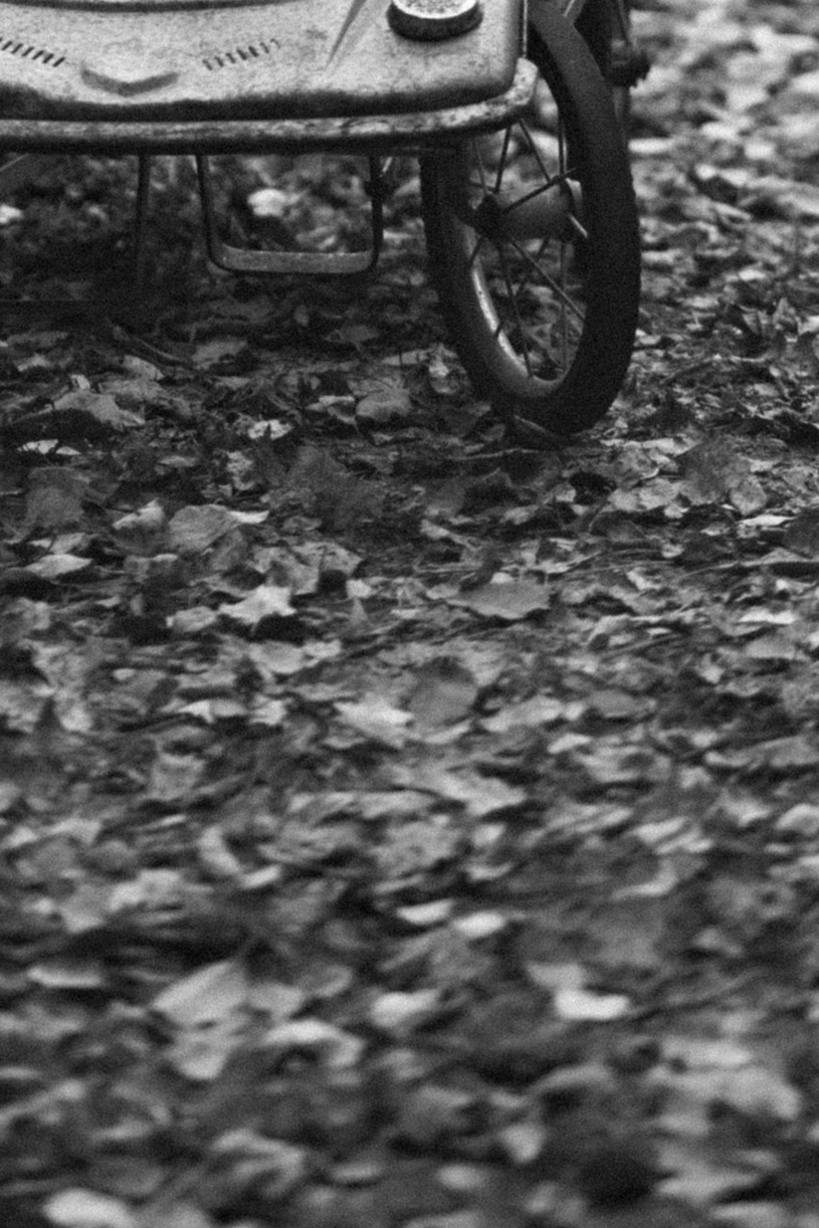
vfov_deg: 7.6
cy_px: -675
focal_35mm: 267
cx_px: 344
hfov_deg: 5.1
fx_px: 9108
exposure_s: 1/400
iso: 320
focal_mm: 85
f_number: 1.8
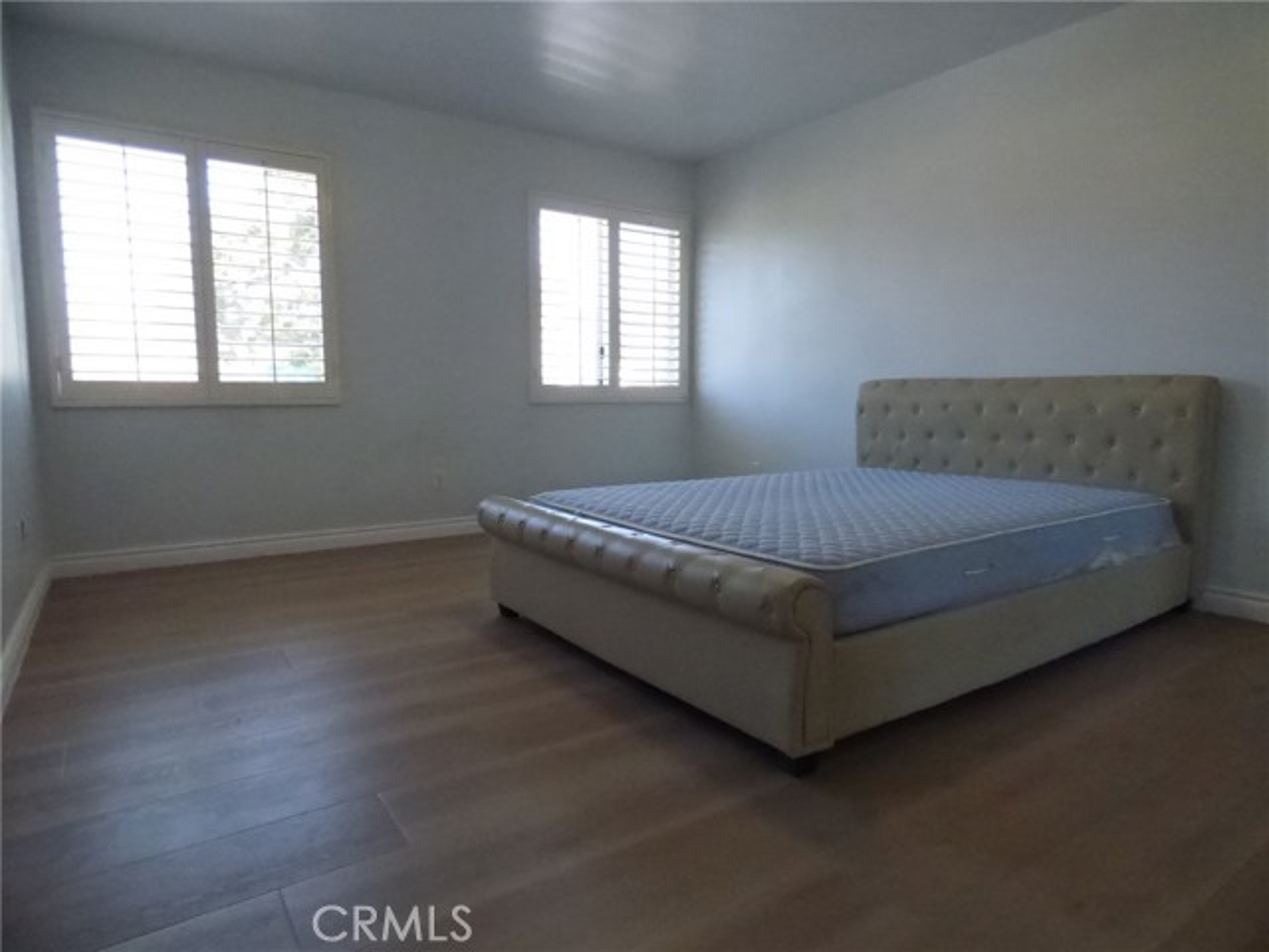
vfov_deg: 66.0
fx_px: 733
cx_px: 634
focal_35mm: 20
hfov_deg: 81.7
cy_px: 476
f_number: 2.8
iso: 1600
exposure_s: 1/640
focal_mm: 3.58
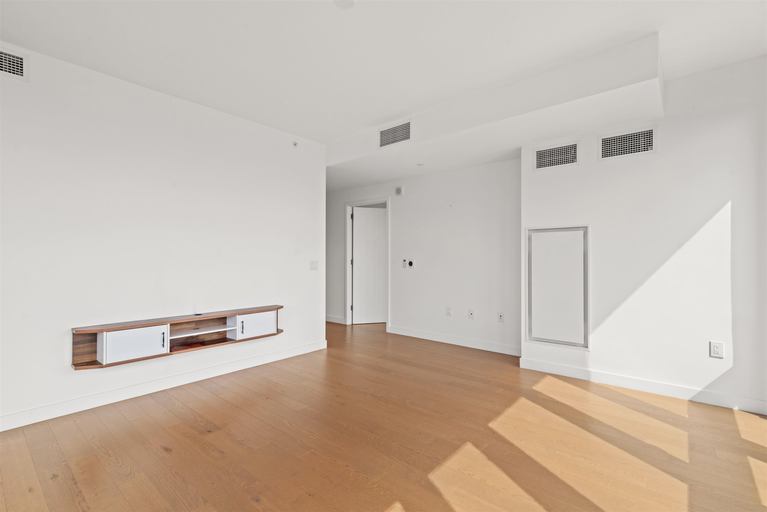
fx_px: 341
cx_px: 384
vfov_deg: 73.8
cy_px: 256
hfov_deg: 96.7
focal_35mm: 16
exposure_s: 1/320
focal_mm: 16
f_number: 8
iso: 400
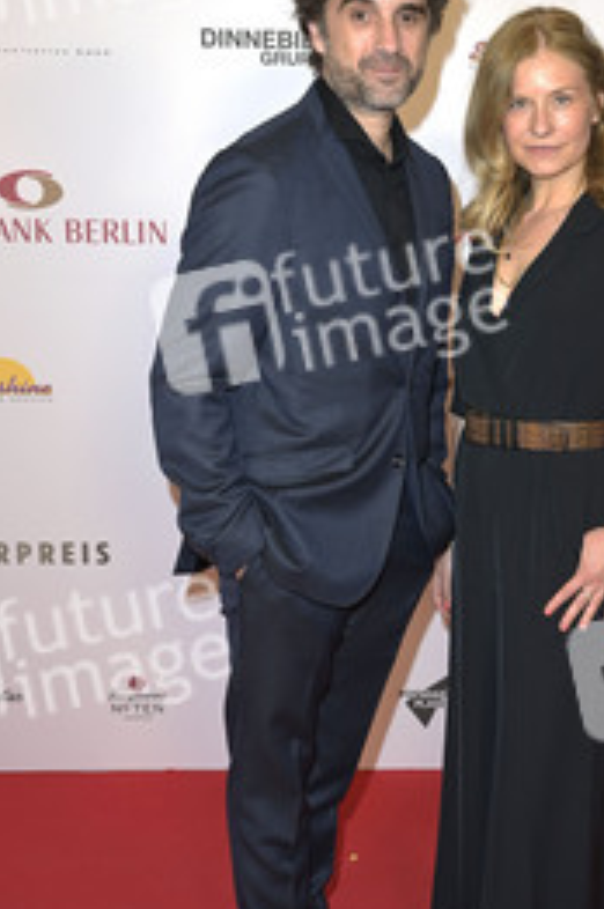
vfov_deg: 34.5
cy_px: 486
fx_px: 1463
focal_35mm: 58
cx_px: 430
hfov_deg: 23.2
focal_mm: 38
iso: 640
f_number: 5.6
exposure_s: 1/160
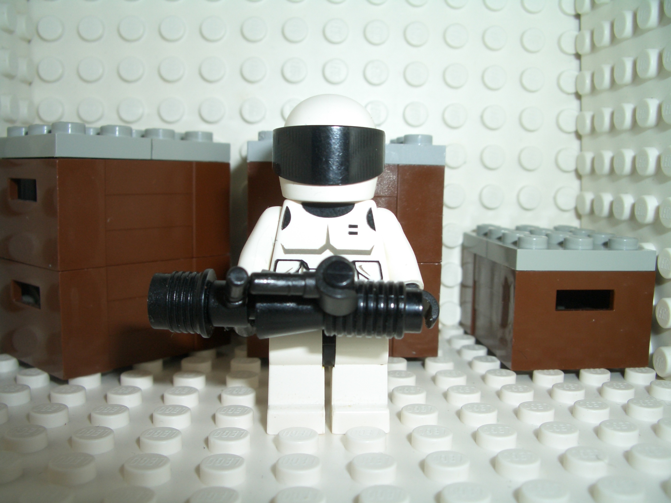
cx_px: 336
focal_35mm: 35
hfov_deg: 52.6
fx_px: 678
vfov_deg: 40.7
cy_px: 252
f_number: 4.3
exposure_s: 1/60
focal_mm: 5.8
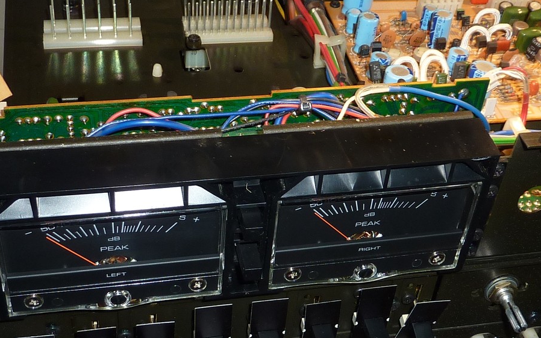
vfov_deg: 22.3
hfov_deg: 35.1
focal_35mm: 58
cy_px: 201
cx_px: 277
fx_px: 855
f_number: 3.3
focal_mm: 4.4
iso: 100
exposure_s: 1/30
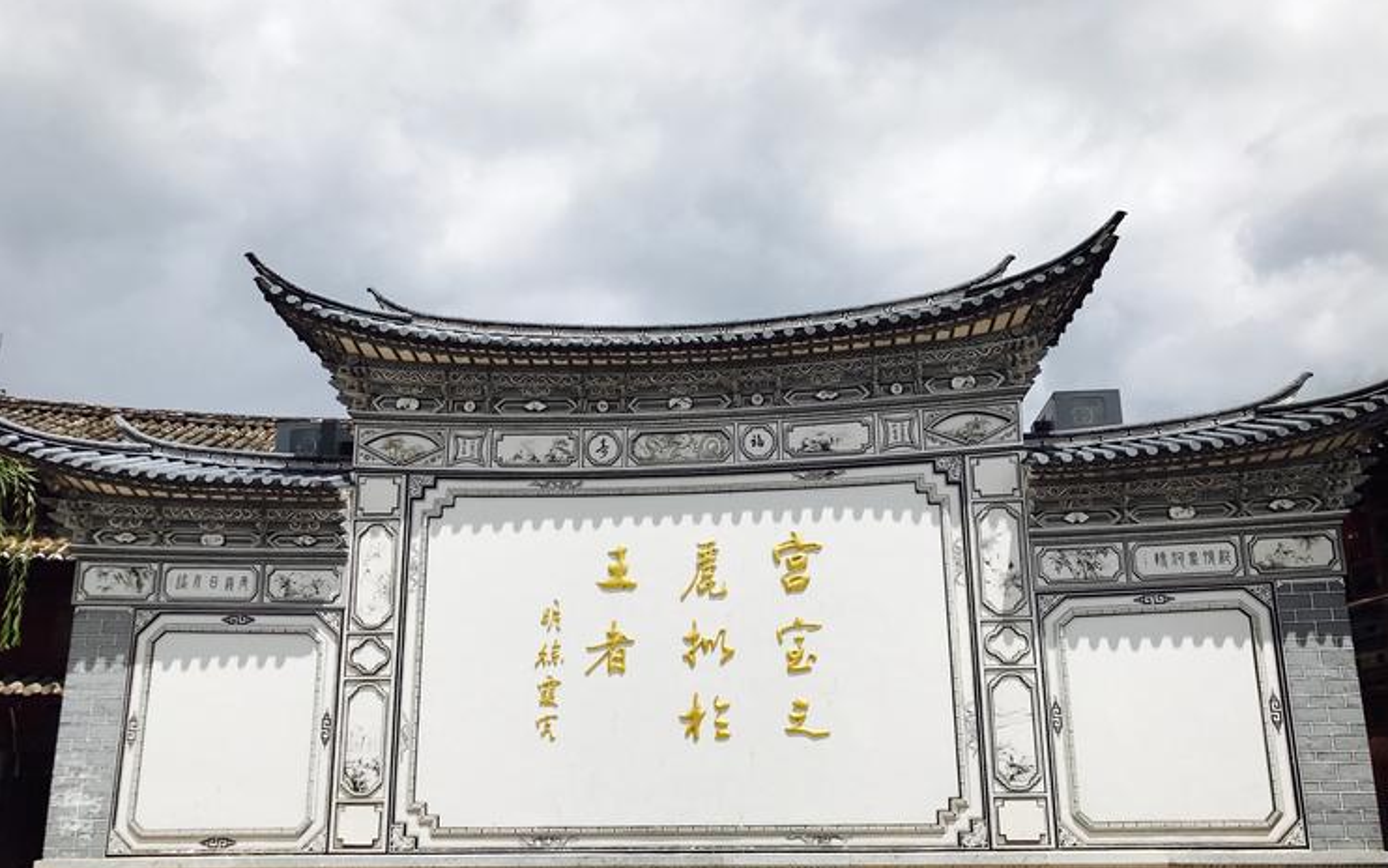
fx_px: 1135
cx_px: 698
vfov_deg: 41.7
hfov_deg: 62.9
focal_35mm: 30
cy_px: 515
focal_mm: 3.99
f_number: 1.8
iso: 20
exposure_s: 1/5988
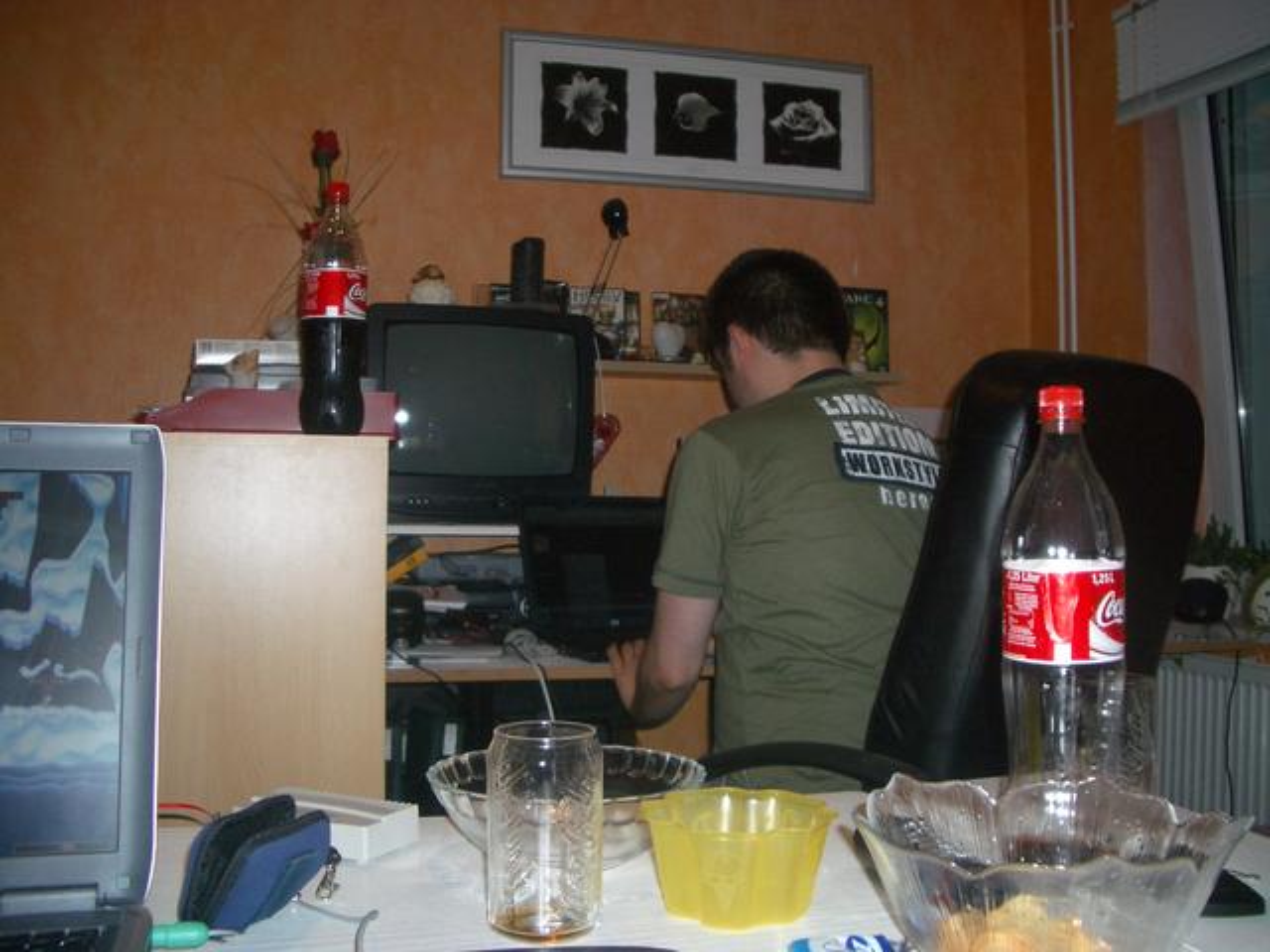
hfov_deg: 52.6
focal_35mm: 35
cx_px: 635
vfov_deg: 40.7
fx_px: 1284
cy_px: 476
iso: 100
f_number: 2.6
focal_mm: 5.8
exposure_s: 1/60
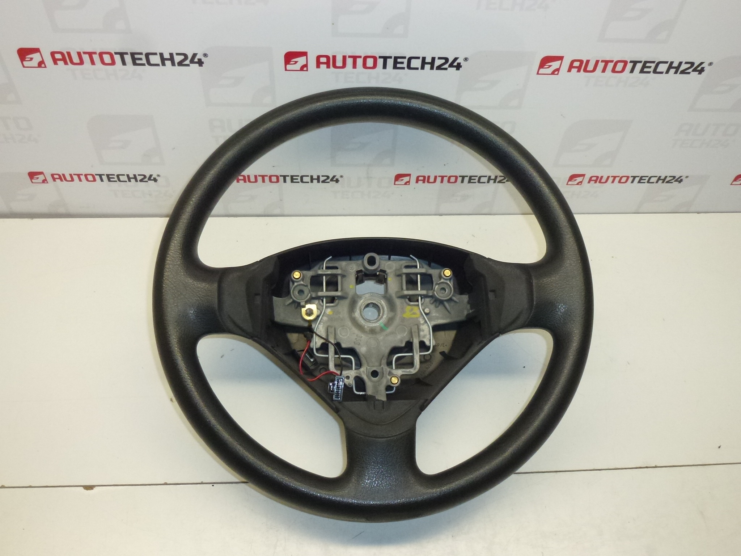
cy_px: 278
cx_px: 370
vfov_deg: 46.8
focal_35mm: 30
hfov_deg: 60.0
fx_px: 642
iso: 400
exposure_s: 1/250
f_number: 3.5
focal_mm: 5.4
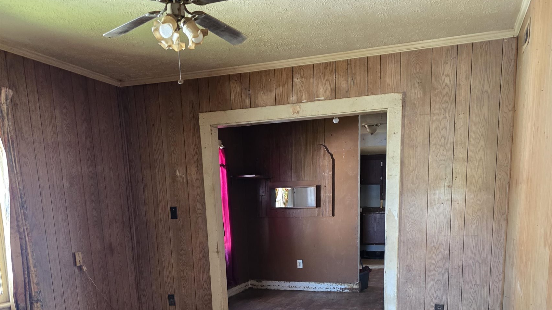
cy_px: 293
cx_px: 280
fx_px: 498
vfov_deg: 32.5
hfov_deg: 58.0
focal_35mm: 34
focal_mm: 6.3
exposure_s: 1/60
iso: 640
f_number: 1.7
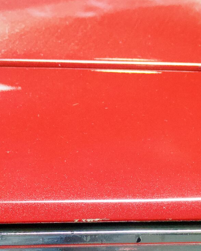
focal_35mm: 156
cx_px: 186
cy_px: 218
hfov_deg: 9.9
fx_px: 1160
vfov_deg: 12.3
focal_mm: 34
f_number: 5
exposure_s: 1/160
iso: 5000
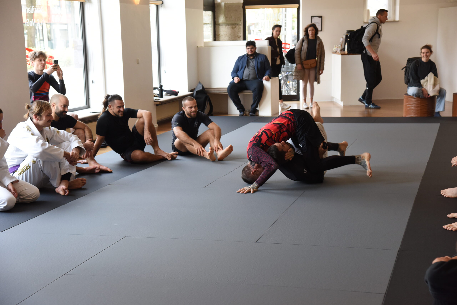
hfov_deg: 30.5
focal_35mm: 66
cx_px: 228
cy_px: 152
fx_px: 838
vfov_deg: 20.6
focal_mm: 66
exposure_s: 1/125
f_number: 5.6
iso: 1600
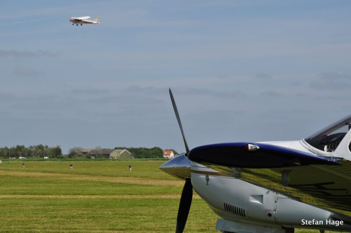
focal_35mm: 158
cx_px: 176
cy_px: 116
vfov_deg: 8.7
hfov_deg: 13.1
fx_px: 1534
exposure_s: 1/500
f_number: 11
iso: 200
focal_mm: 105
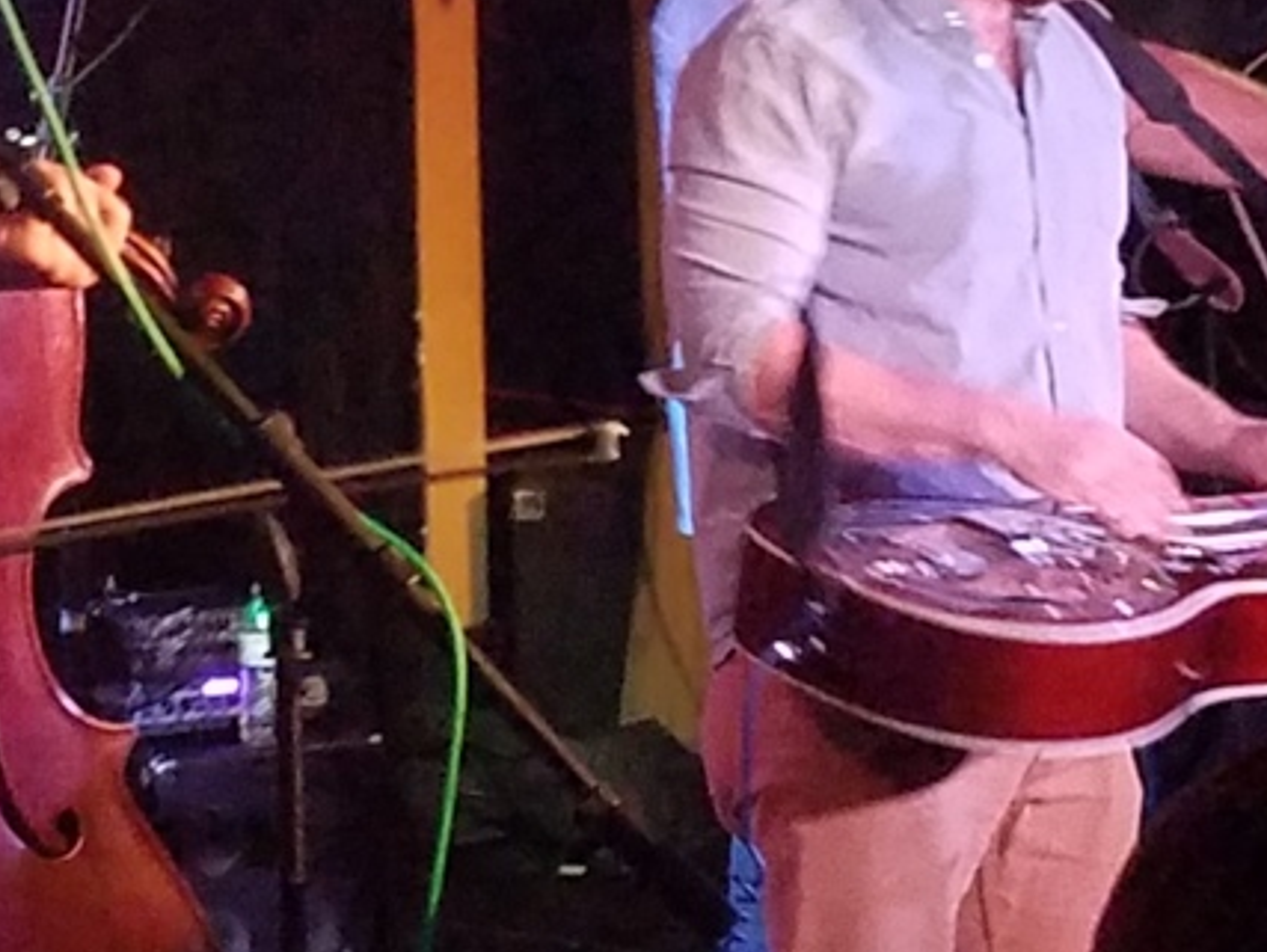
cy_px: 125
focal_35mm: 73
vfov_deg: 19.9
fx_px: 2674
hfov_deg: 25.8
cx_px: 136
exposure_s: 1/10
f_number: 1.7
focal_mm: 4.2
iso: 640
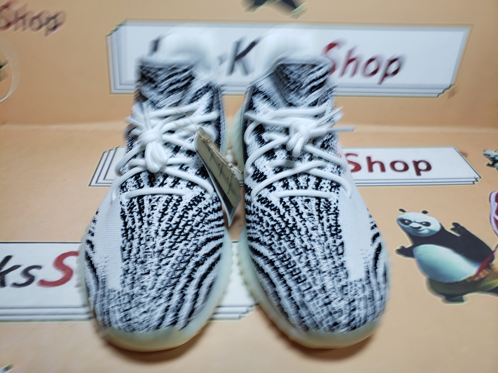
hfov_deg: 67.3
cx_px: 249
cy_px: 186
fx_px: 374
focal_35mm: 26
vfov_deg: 53.1
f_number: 2.4
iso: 50
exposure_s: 1/298
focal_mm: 4.3
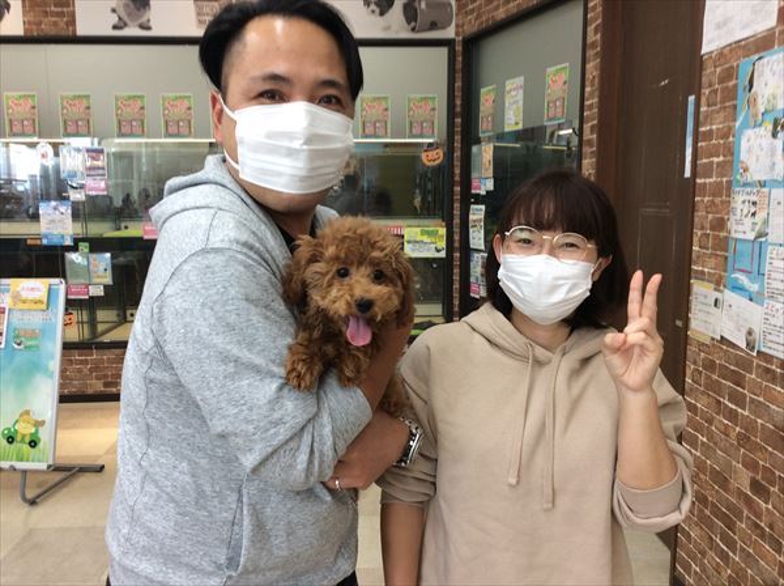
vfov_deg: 44.0
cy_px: 293
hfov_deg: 56.9
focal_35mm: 32
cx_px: 392
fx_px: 724
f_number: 2.4
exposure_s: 1/30
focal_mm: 3.3
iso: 32
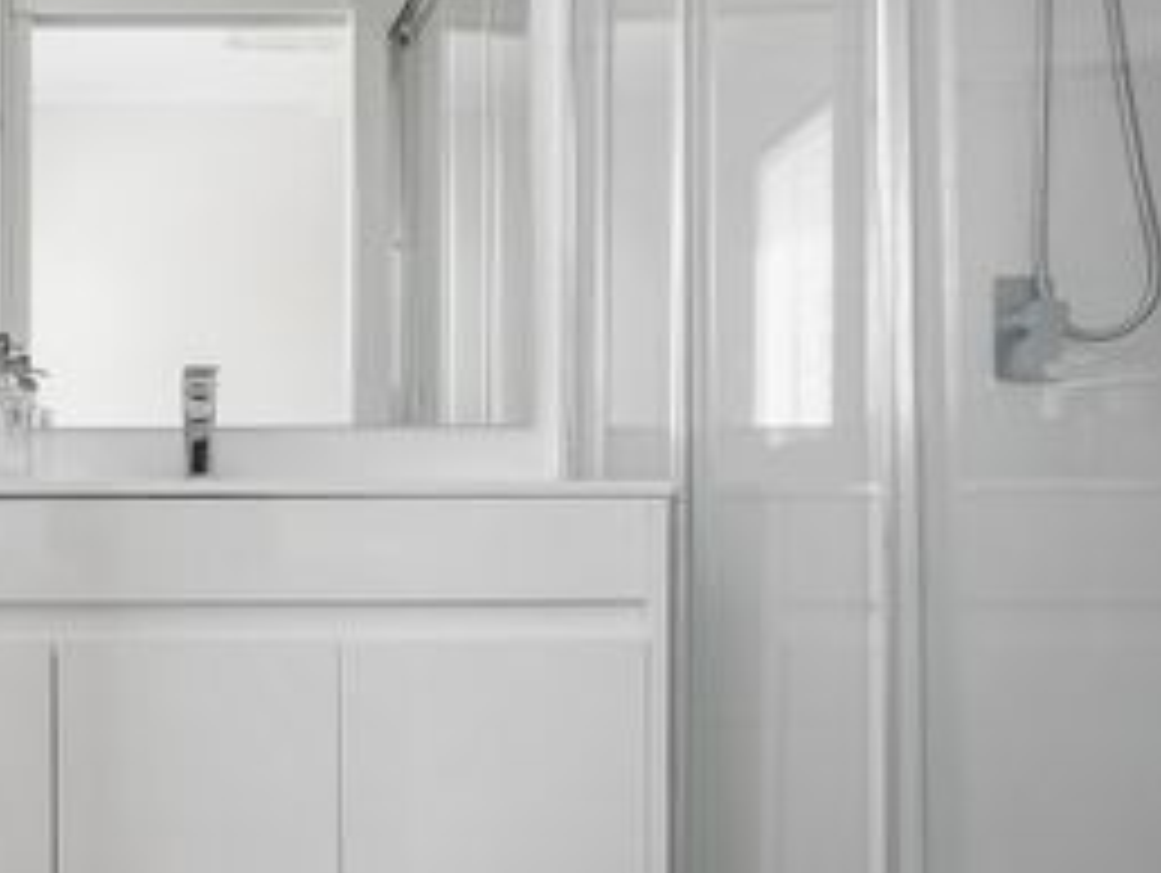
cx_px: 162
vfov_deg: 49.4
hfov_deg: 56.5
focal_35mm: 28
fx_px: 940
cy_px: 533
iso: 200
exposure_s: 1/100
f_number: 4.5
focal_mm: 16
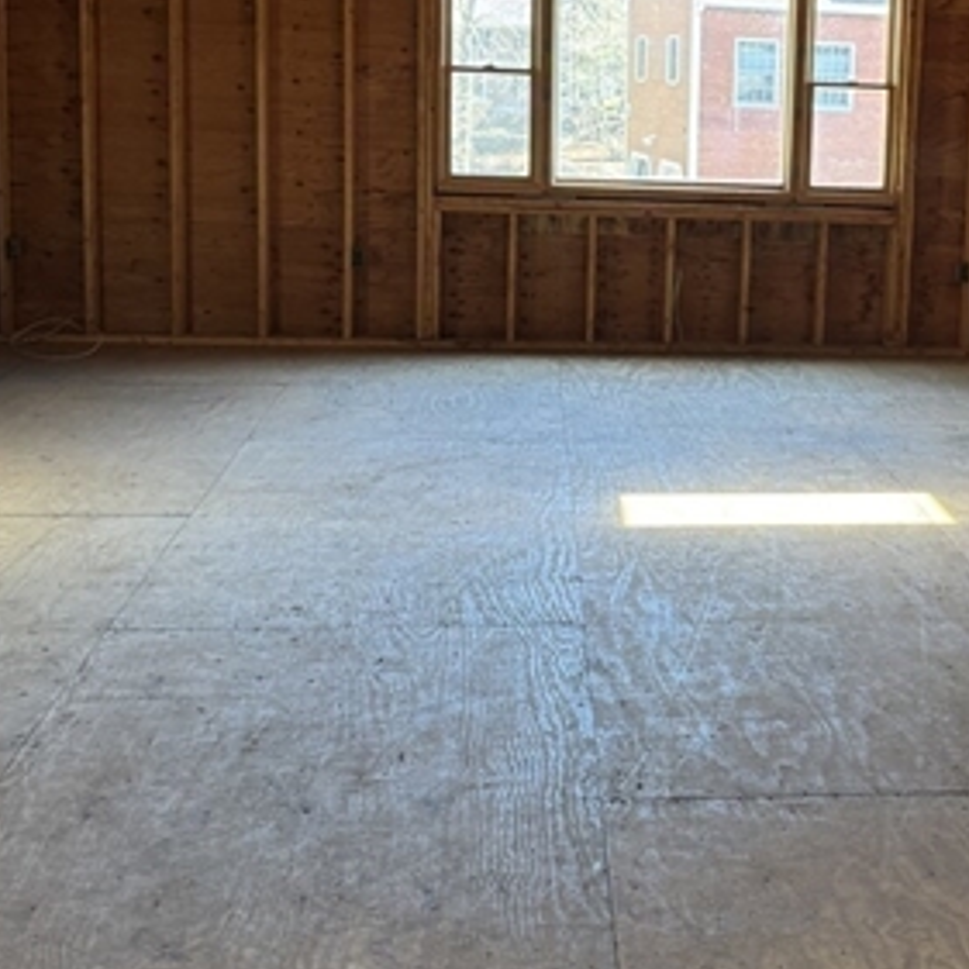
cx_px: 831
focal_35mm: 58
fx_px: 1837
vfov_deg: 29.4
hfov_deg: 28.6
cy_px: 328
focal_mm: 6.76
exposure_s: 1/71
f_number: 1.78
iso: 200
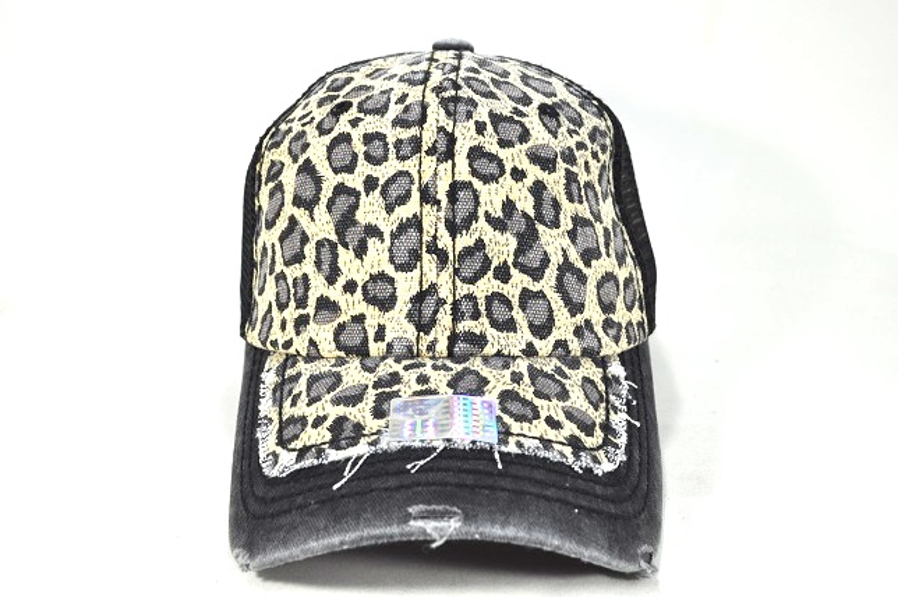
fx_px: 897
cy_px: 298
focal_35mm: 36
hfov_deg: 53.2
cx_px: 449
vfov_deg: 36.8
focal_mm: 24
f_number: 7.1
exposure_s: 1/200
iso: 200
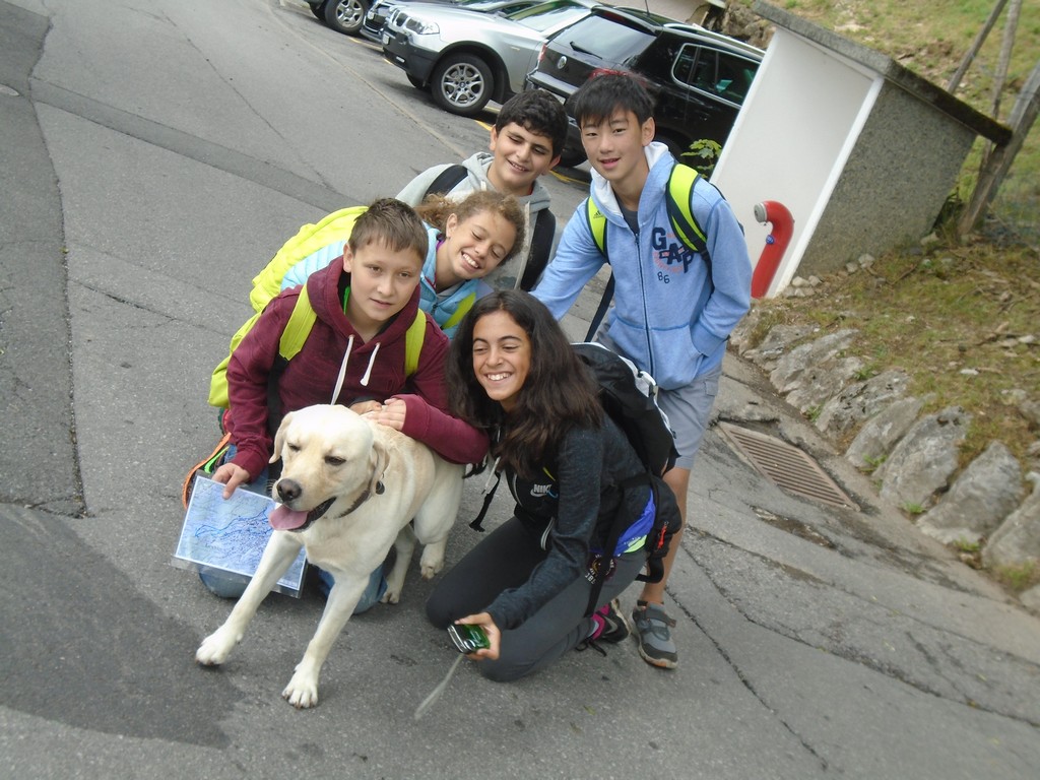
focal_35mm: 49
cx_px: 520
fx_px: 1472
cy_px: 390
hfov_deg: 38.9
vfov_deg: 29.7
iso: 100
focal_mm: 8.7
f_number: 4.5
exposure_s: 1/200
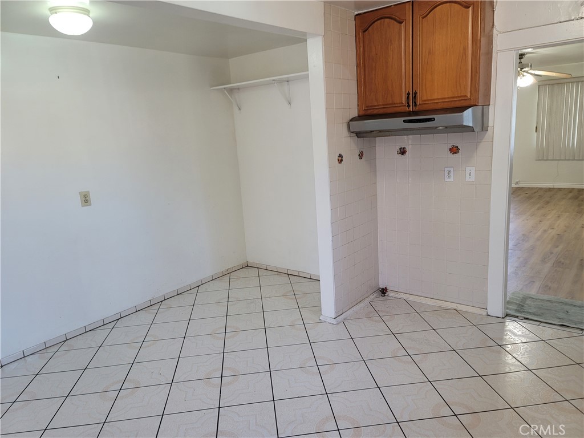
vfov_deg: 54.9
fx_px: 422
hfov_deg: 69.4
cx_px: 292
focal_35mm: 25
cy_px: 219
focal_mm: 7
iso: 250
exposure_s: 1/60
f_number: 1.8
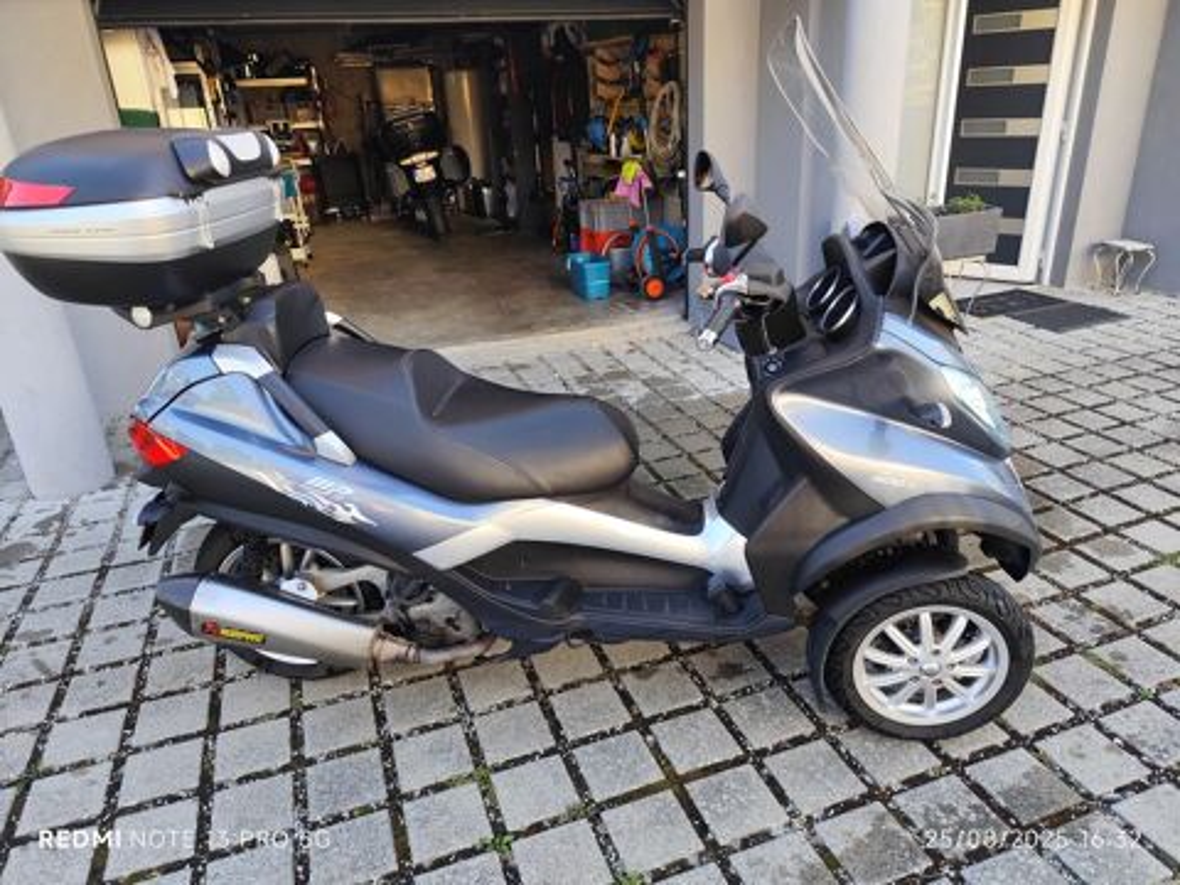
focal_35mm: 23
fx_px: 784
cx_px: 590
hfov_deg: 73.9
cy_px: 442
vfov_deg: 58.9
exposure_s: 1/100
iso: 64
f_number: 1.65
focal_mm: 6.19
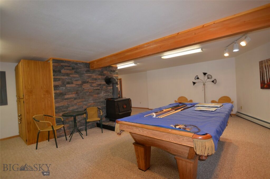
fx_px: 129
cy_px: 90
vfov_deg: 69.5
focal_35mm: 17
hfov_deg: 92.5
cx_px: 135
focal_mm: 11.5
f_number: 3.5
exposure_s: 1/80
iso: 400
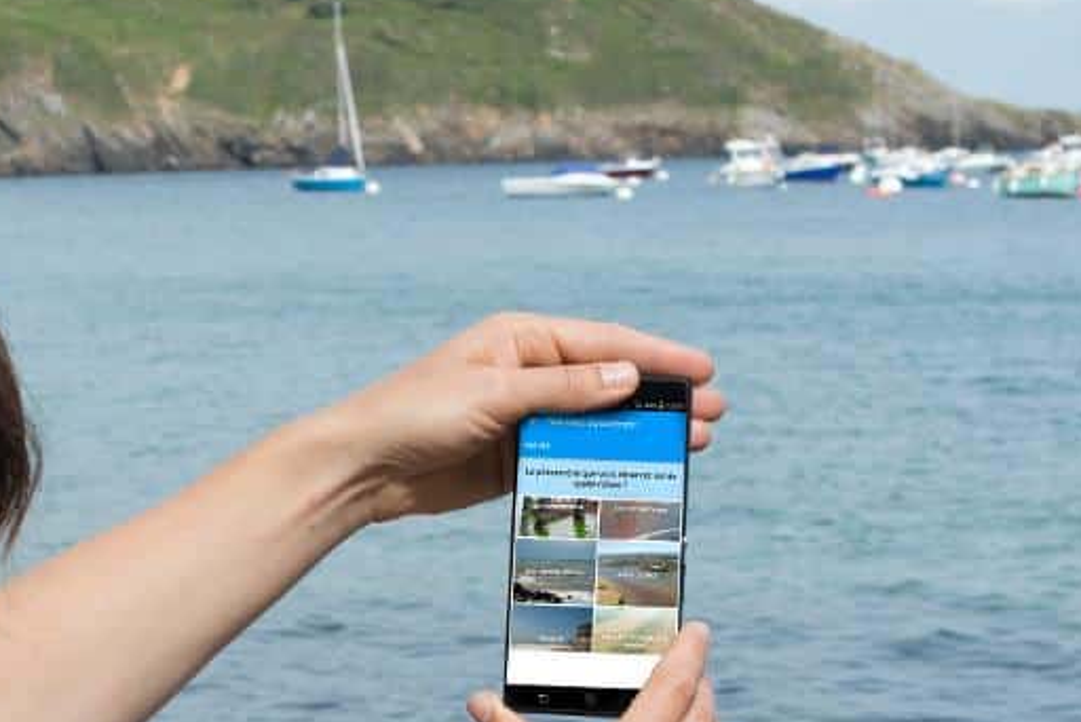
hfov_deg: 16.3
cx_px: 213
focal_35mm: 125
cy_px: 870
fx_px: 3755
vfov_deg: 10.8
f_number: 16
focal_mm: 50
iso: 2000
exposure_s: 1/1250
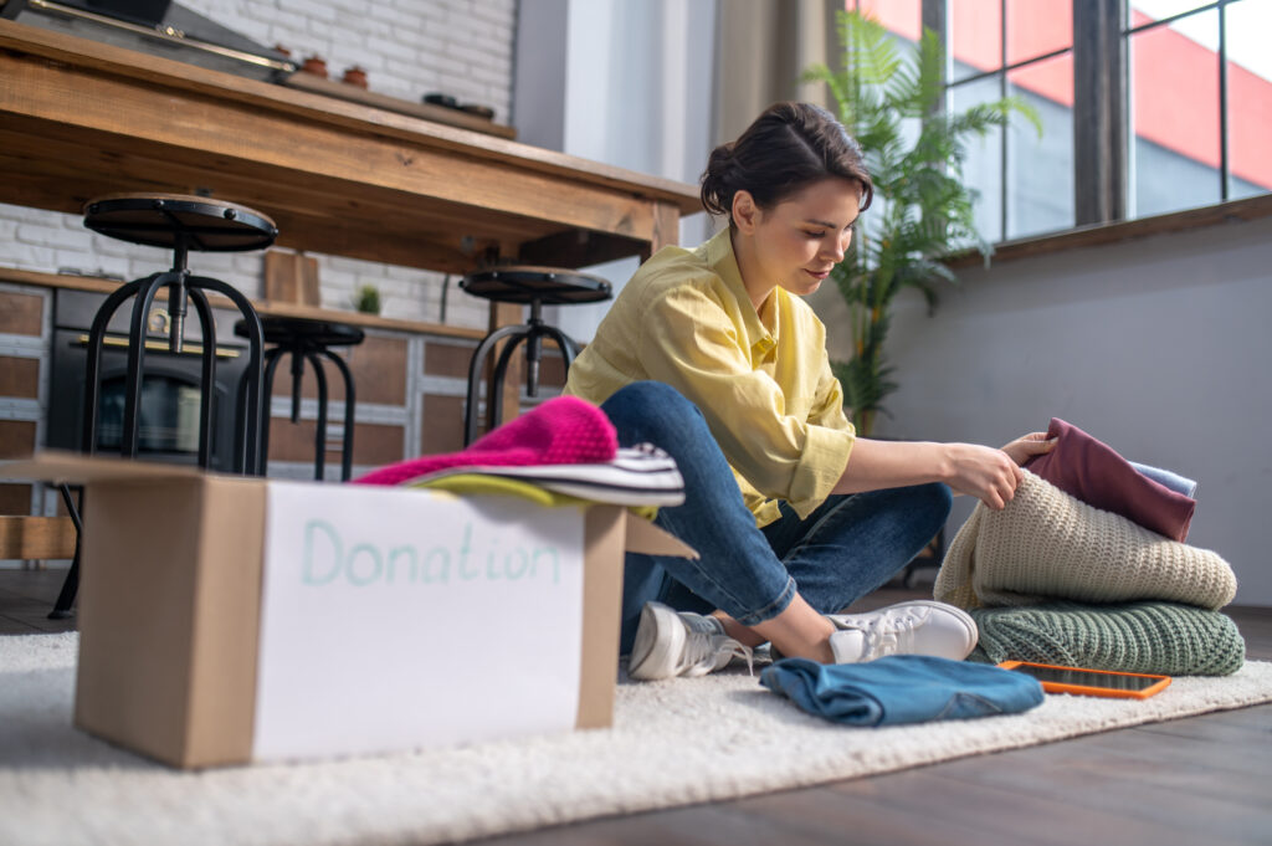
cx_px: 636
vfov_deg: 37.8
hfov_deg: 54.5
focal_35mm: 35
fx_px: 1236
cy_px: 423
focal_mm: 35
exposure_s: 1/160
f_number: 2.2
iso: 320
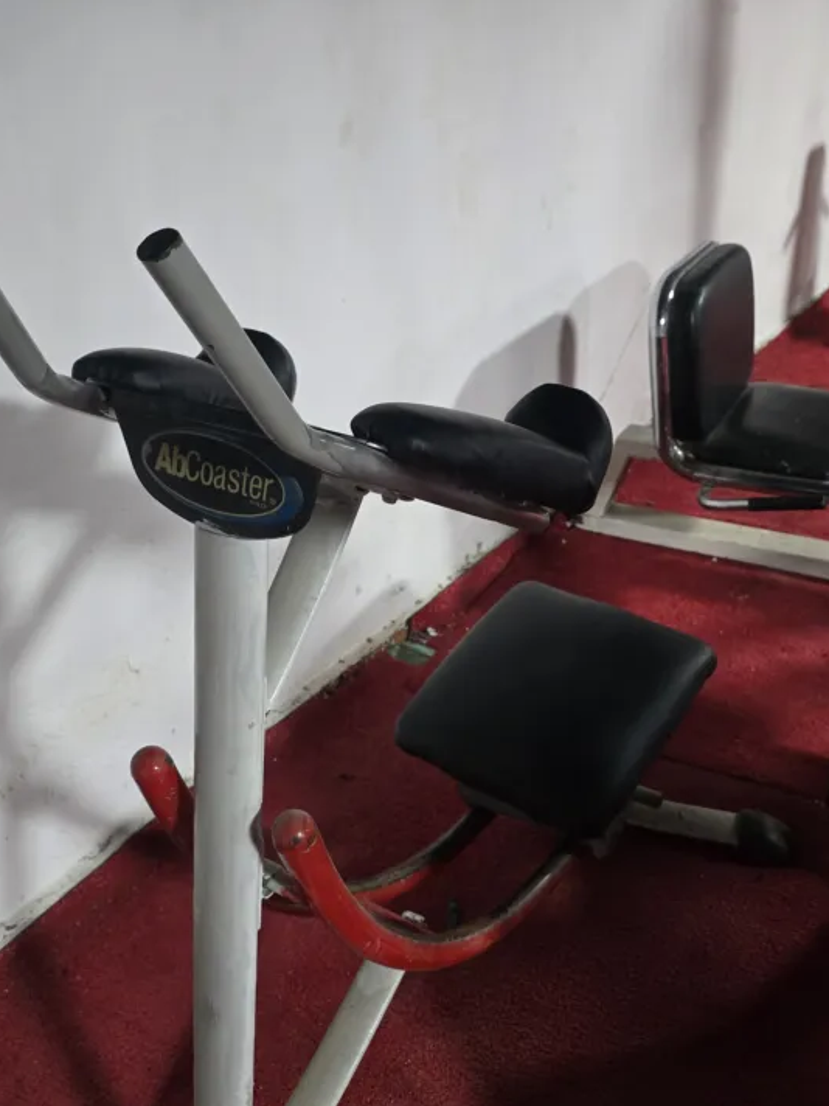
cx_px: 401
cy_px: 556
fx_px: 990
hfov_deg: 45.4
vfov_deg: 58.4
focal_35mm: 31
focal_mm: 6.3
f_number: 1.7
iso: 1000
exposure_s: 1/100
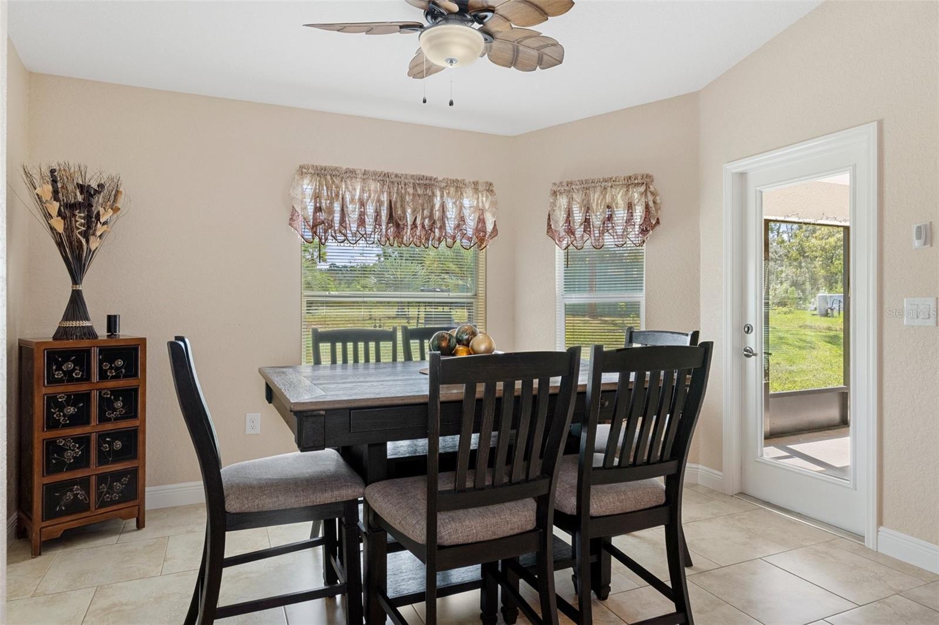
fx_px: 548
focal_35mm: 21
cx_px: 470
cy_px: 312
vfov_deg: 59.5
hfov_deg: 81.2
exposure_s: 1/4
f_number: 8
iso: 400
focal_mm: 14
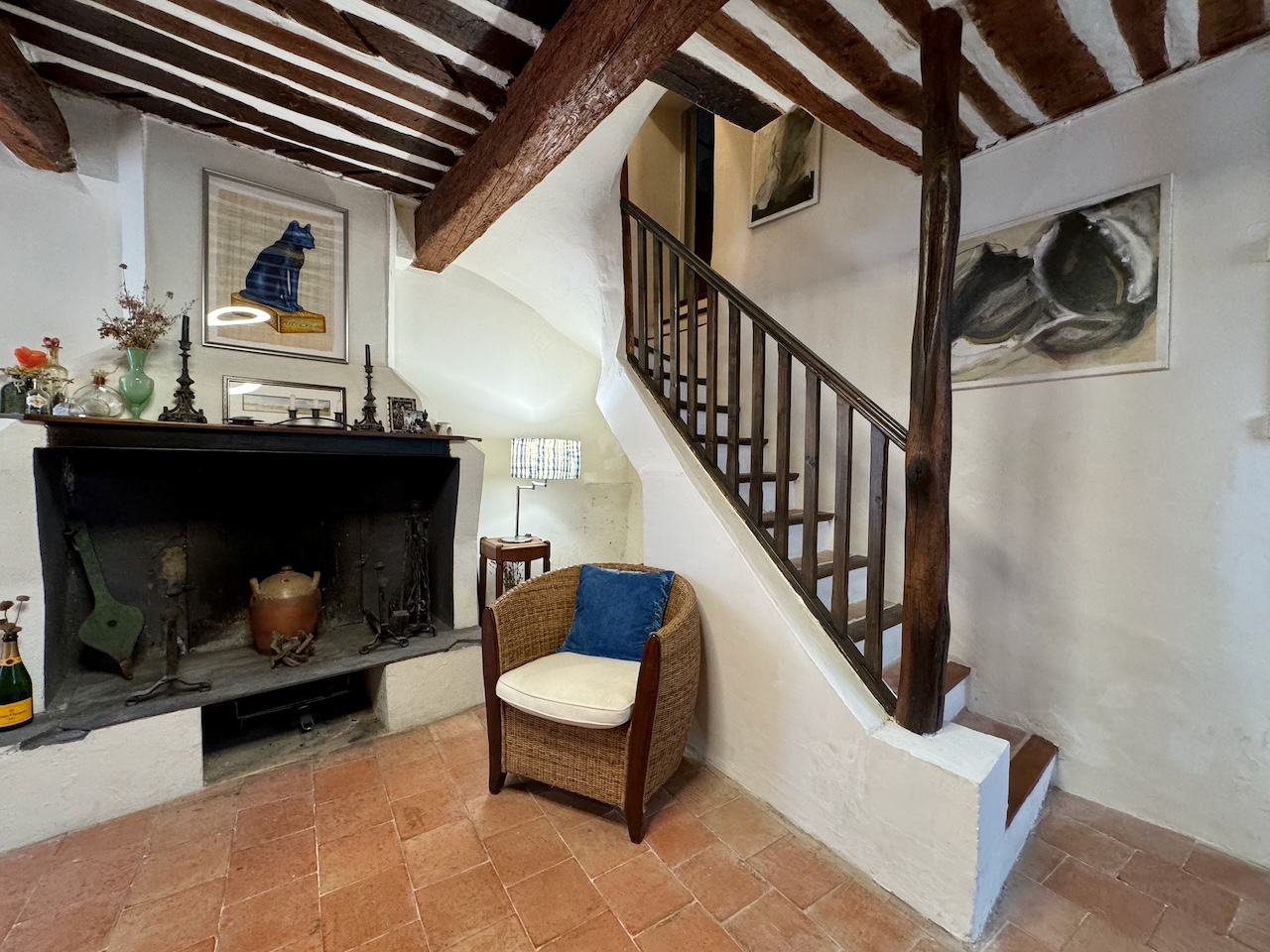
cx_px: 635
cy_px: 476
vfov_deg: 85.7
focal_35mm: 14
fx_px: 514
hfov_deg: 102.1
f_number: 2.2
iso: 250
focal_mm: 2.22
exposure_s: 1/50
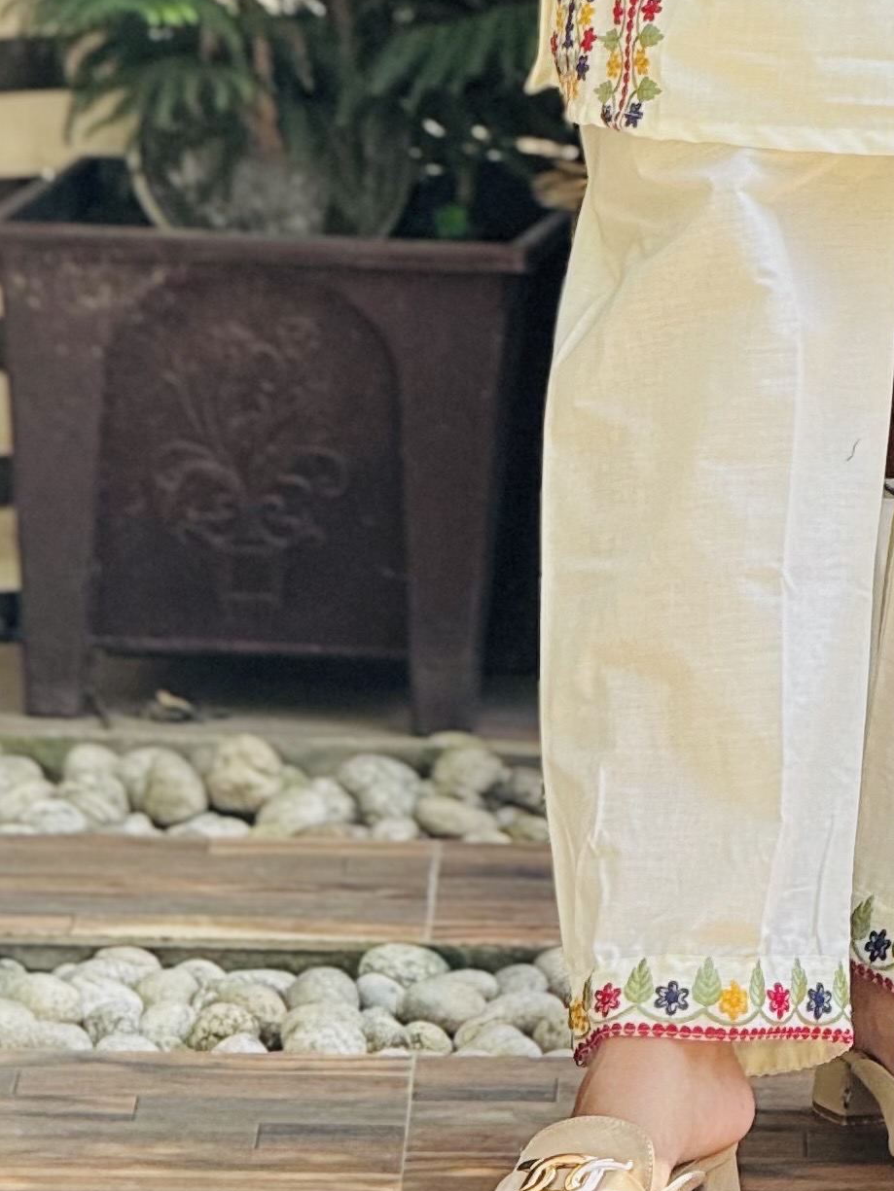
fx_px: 13599
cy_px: -571
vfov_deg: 5.0
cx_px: 878
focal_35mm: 395
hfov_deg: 3.8
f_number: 2.8
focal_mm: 15.66
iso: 50
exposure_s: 1/330
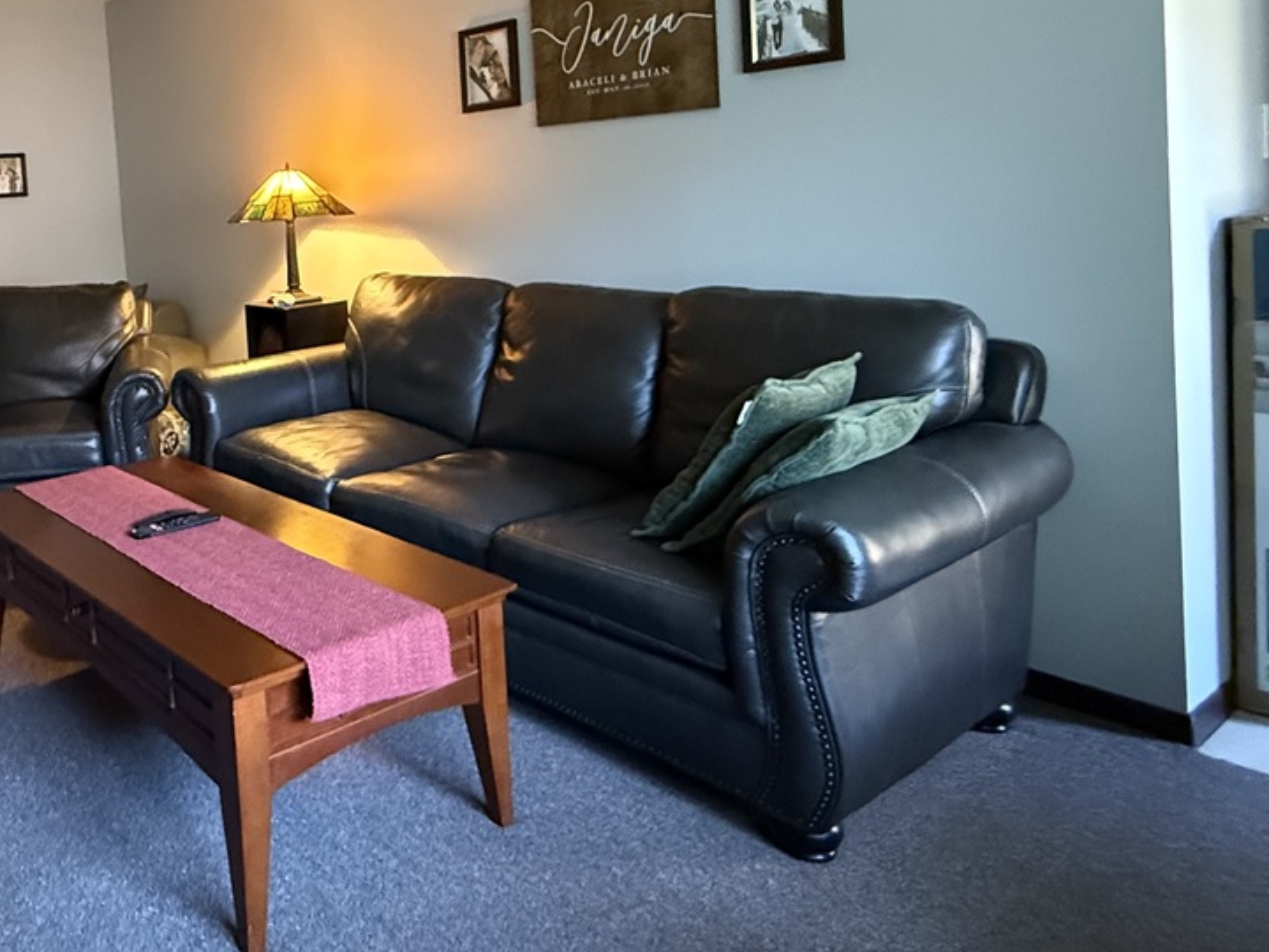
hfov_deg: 56.1
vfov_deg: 47.9
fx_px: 1026
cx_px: 160
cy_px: 243
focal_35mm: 28
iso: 1250
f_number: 2.2
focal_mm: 2.22
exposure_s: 1/40
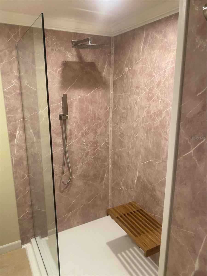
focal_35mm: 26
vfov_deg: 67.3
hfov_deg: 53.1
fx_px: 207
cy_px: 138
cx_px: 104
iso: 160
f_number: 1.8
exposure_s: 1/60
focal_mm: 4.25
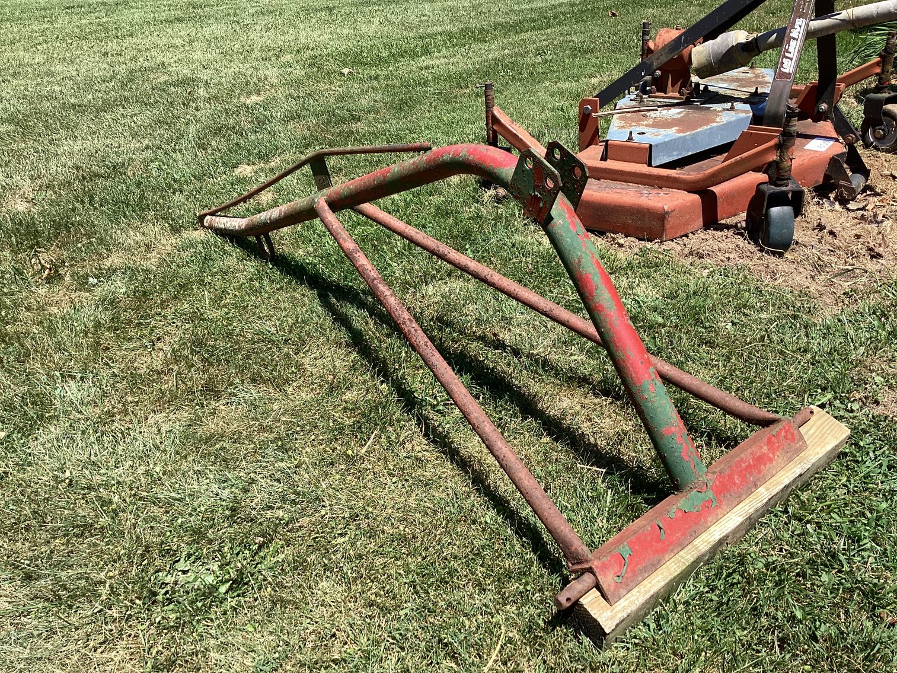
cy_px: 336
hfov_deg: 58.3
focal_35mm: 31
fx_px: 803
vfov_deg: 45.4
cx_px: 448
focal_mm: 3.3
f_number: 2.4
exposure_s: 1/668
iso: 25
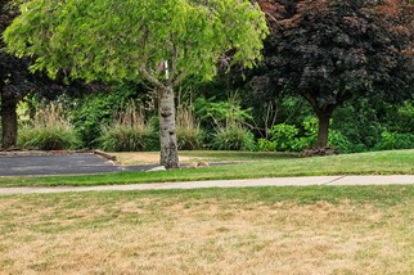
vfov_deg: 24.8
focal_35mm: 54
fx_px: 620
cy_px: 76
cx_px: 622
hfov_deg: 26.6
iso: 200
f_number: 8
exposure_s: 1/40
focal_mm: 16
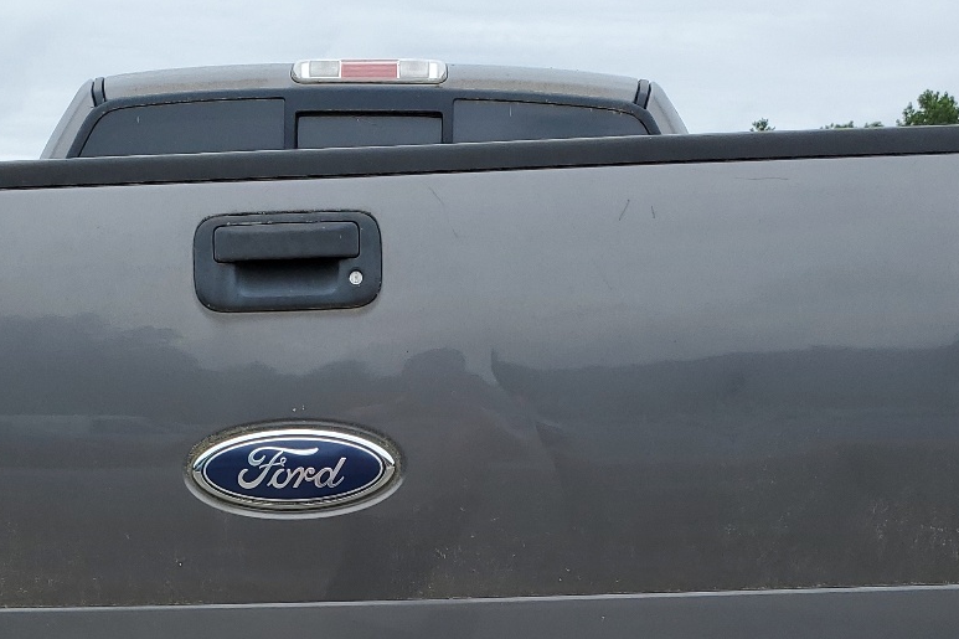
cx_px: 341
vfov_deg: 23.4
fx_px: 1491
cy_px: 601
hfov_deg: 35.4
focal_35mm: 56
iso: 50
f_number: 1.5
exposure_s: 1/2000
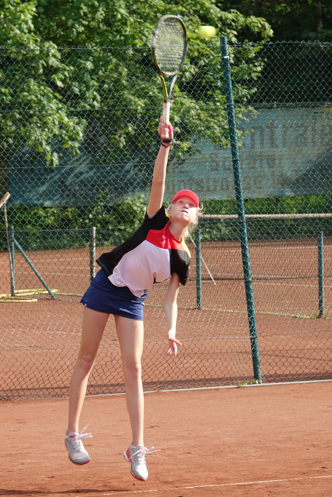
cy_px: 248
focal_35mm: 177
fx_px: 2448
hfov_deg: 7.8
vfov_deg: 11.6
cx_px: 166
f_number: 4
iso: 100
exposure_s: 1/320
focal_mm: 64.84
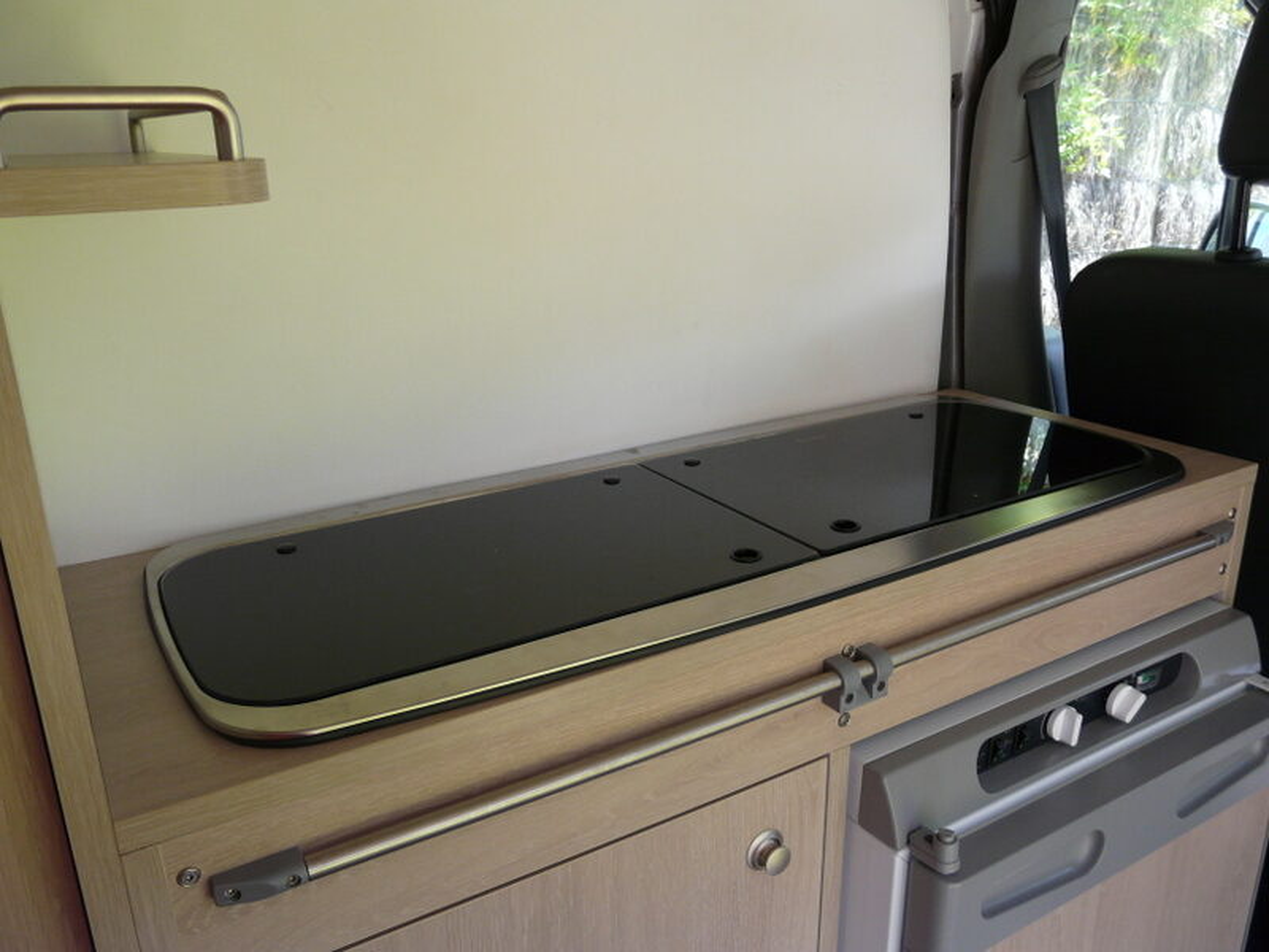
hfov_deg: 63.4
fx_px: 1026
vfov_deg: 49.7
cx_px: 634
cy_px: 476
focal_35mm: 28
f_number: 2.8
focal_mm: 4.6
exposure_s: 1/60
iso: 100
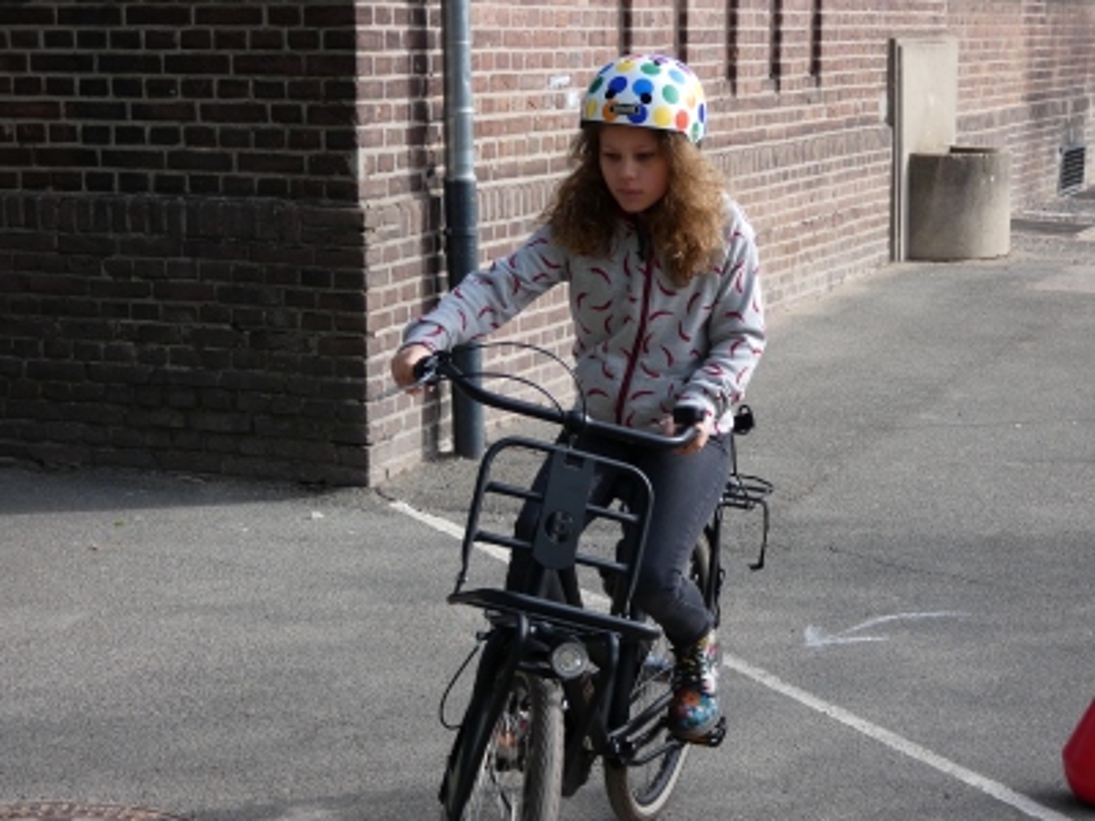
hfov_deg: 27.0
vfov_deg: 20.4
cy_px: 410
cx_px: 548
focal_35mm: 72
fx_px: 2278
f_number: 4.3
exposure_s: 1/250
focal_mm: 12.9
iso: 80
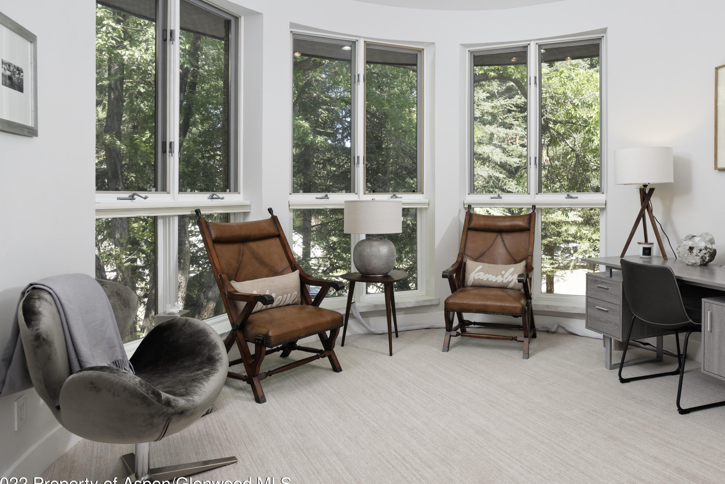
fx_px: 483
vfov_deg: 53.0
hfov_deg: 73.0
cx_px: 433
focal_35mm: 24
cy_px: 206
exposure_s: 1/80
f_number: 7.1
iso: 320
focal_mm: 19
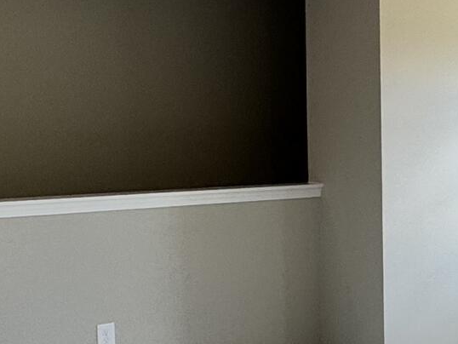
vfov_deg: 18.9
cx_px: 554
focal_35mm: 78
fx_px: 1032
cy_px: 178
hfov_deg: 22.9
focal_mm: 2.22
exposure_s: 1/120
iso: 80
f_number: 2.2
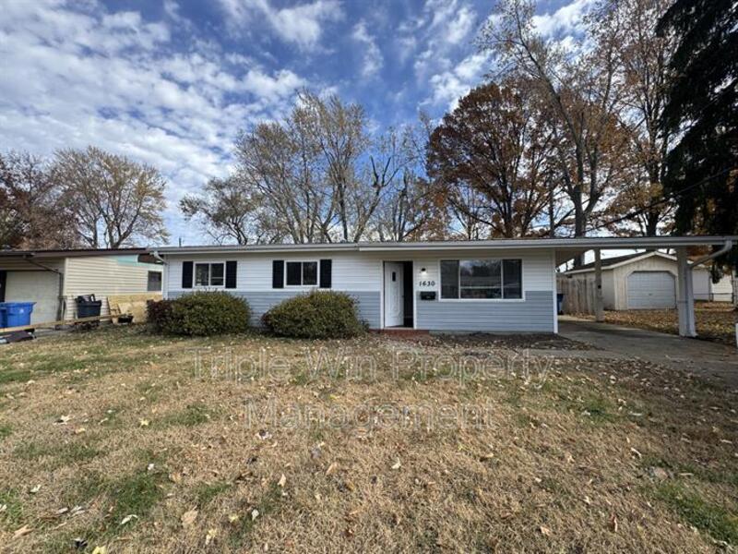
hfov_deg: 102.1
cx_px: 369
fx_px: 298
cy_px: 277
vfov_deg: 85.7
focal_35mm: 14
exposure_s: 1/687
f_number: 2.2
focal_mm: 2.22
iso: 40
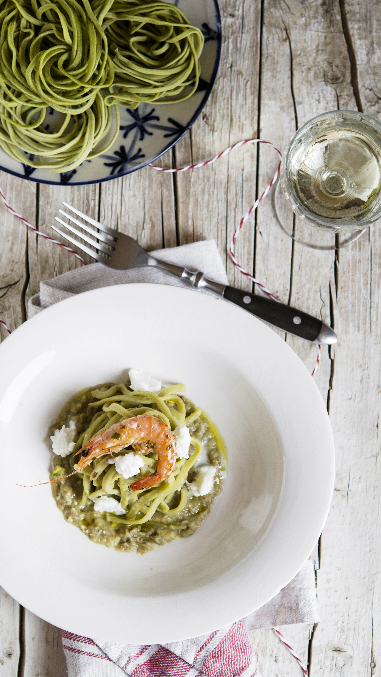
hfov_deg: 12.7
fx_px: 1706
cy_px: 338
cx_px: 159
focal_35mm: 95
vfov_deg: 22.5
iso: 100
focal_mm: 60
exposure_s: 1/160
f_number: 5
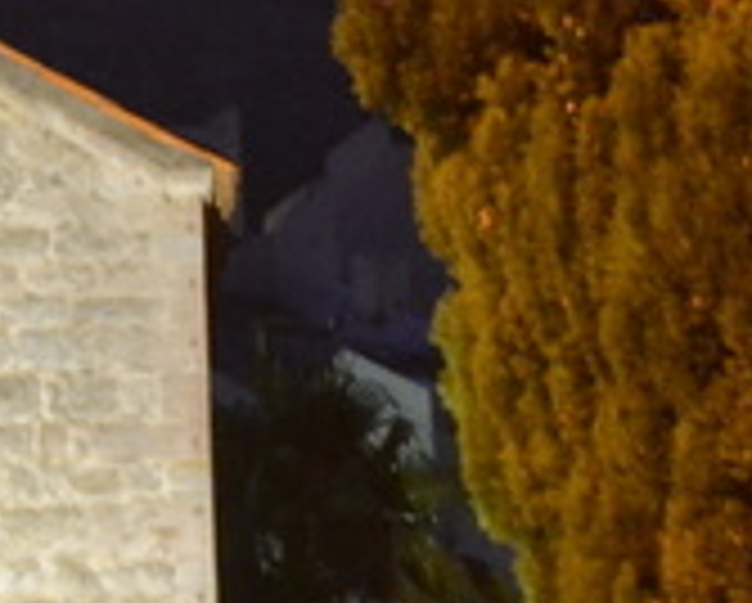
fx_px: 3298
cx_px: -464
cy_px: 40
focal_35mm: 148
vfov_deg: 10.4
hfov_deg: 12.2
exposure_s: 1/8
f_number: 4
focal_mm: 22
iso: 3200
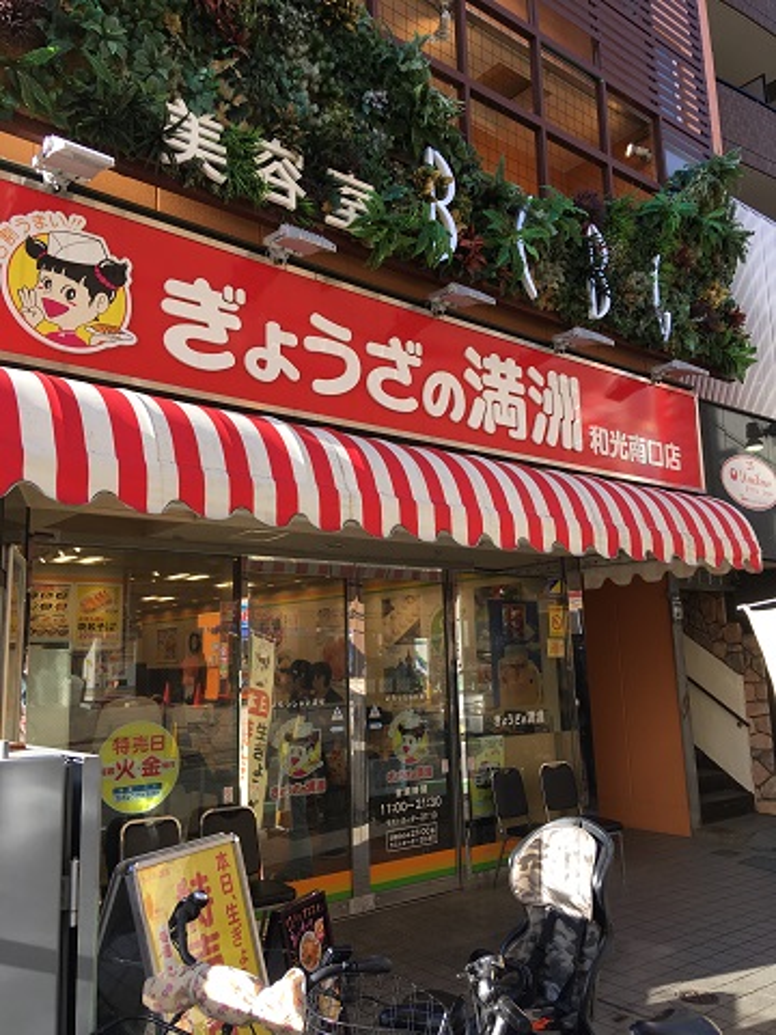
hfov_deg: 48.2
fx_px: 867
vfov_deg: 61.7
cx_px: 388
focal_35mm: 29
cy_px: 518
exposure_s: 1/296
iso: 25
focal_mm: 4.15
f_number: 2.2
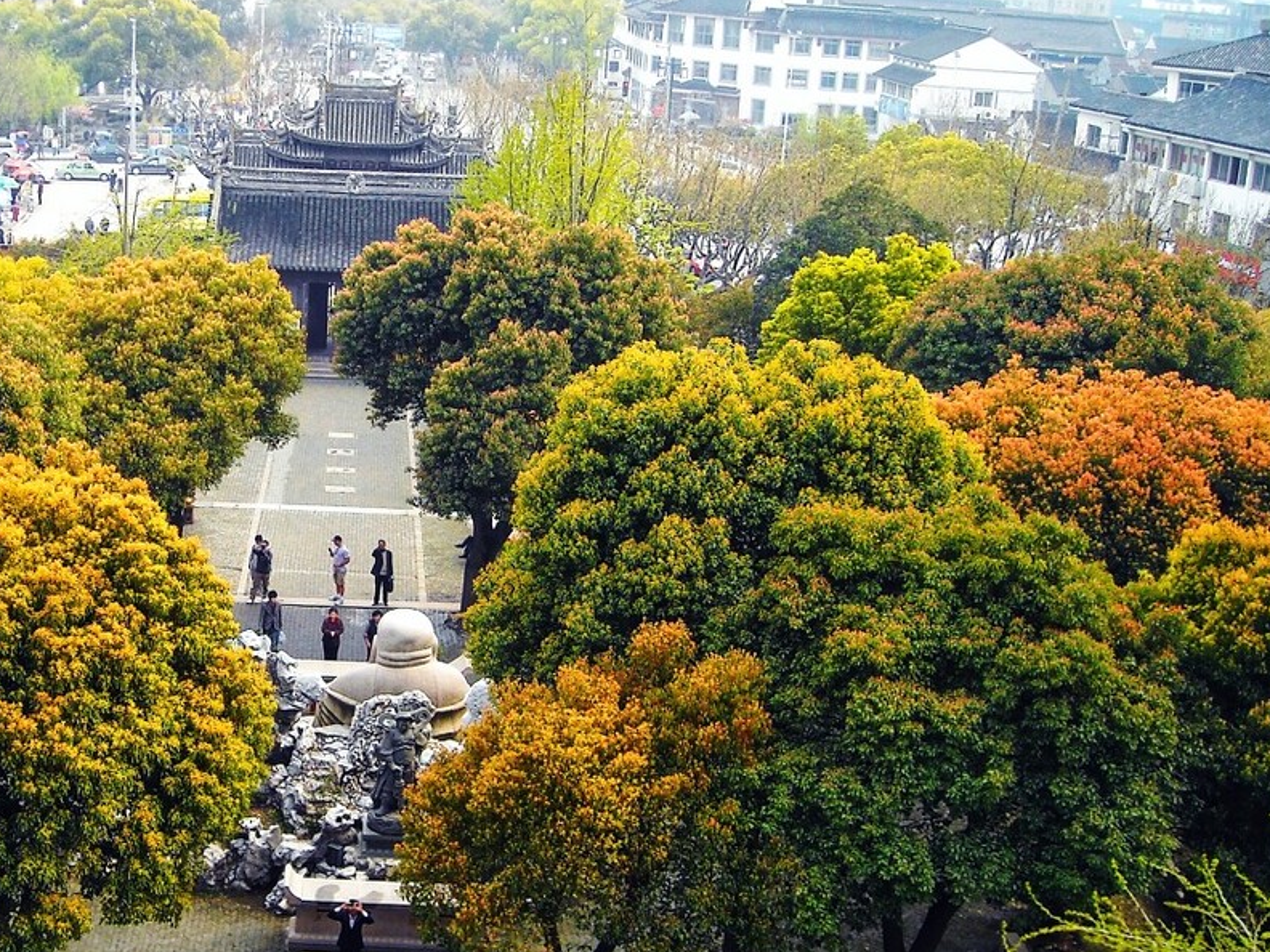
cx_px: 326
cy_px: 558
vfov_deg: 27.5
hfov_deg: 35.4
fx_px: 1944
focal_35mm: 53
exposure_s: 1/201
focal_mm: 5.7
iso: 64
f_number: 2.8
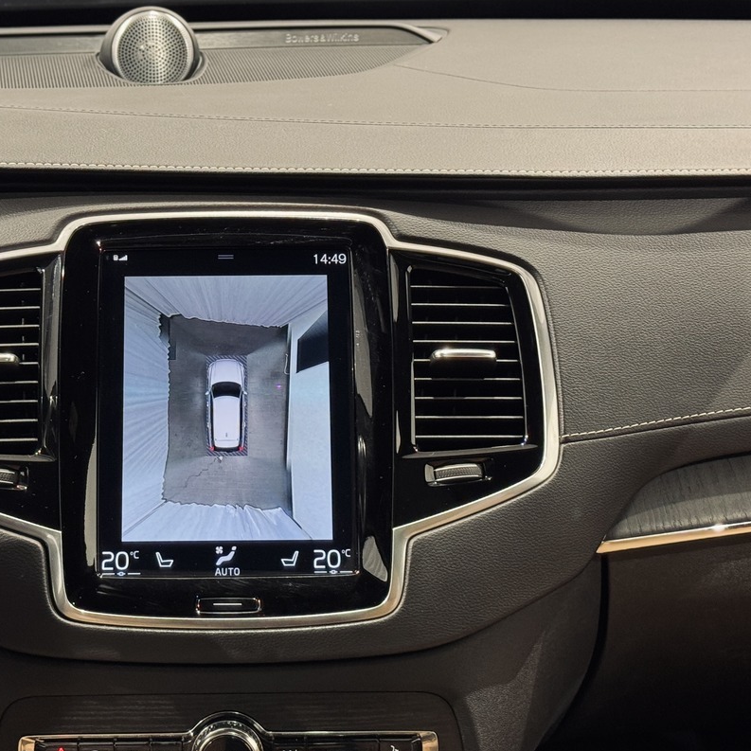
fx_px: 1890
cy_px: 383
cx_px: 250
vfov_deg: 22.5
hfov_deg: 22.4
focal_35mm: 77
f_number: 1.78
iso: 200
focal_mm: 6.76
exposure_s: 1/33
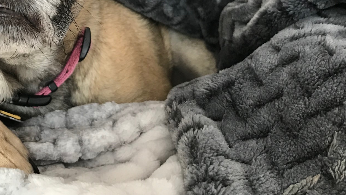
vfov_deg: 23.6
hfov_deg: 41.0
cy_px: 7
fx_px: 450
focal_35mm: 49
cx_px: 90
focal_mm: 3.99
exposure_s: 1/15
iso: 40
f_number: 1.8
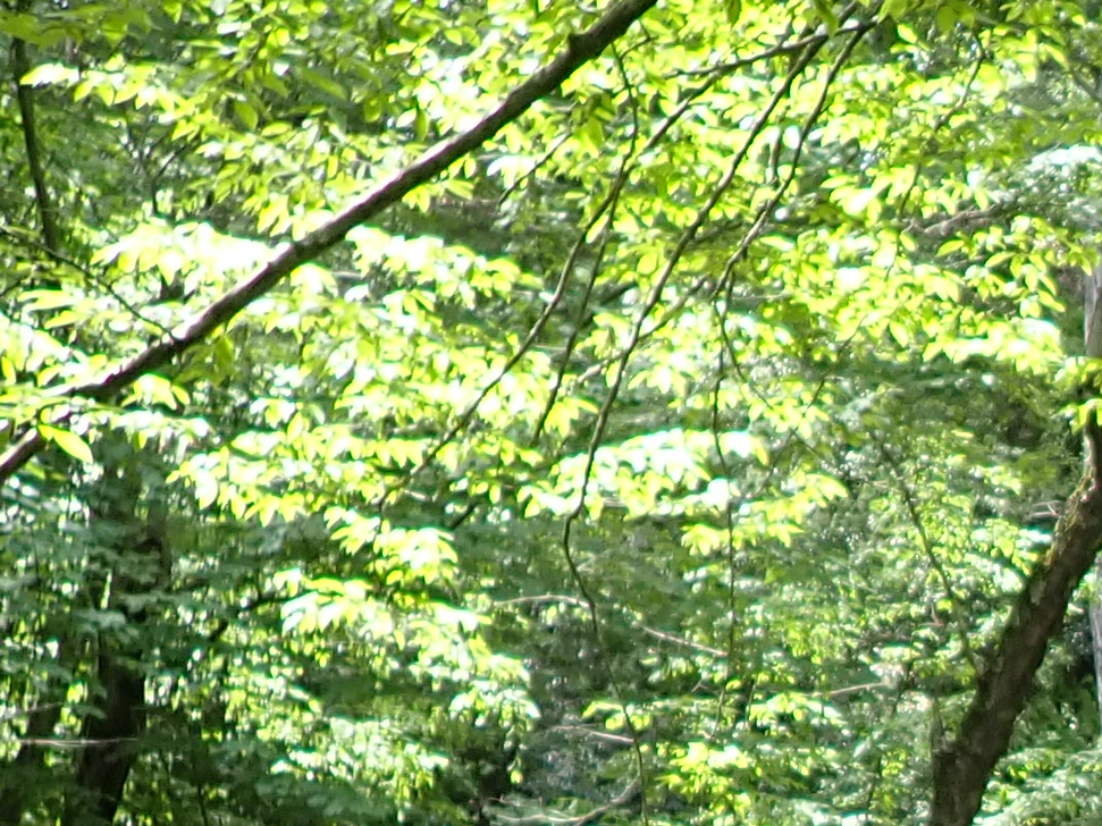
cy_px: 1217
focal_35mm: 103
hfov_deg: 16.5
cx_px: 1861
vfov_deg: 13.6
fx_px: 3279
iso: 100
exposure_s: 1/250
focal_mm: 4.5
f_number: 2
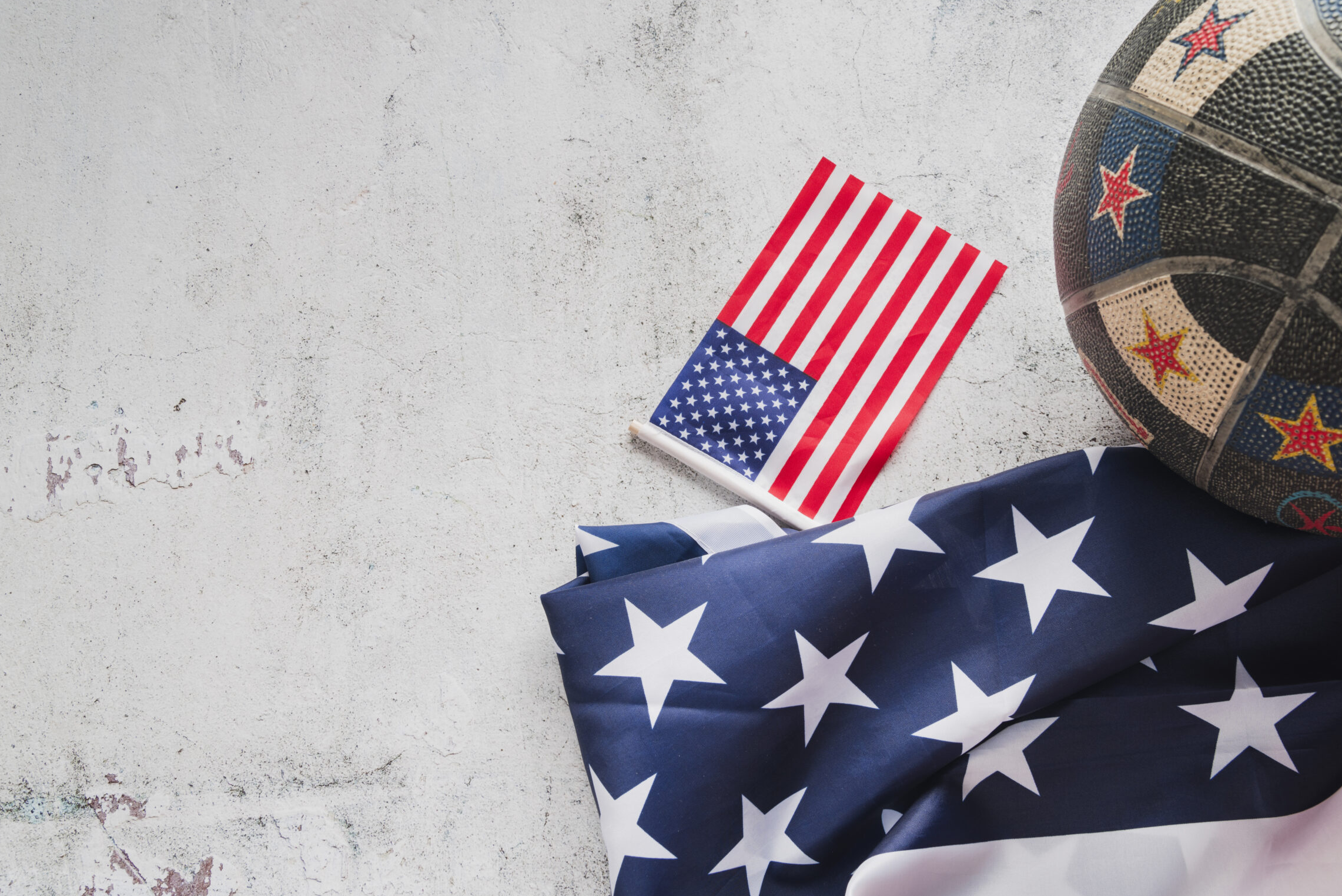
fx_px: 1380
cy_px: 438
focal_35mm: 37
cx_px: 678
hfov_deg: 51.9
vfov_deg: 36.0
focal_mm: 33
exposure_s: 1/3.33
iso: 100
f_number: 11
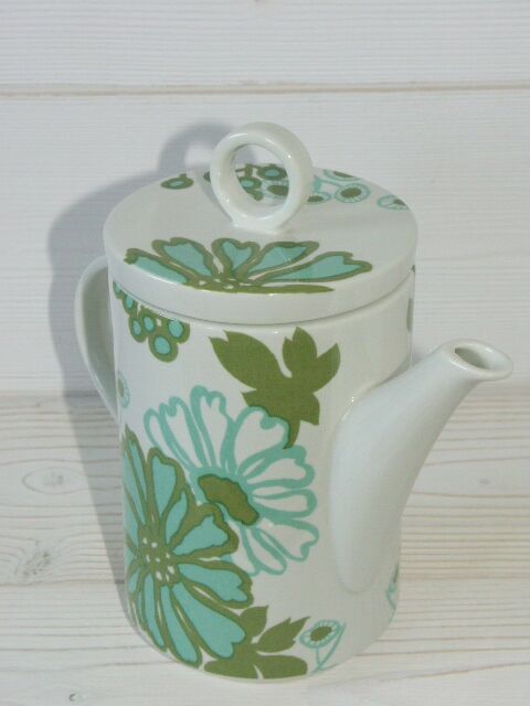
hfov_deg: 17.8
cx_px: 265
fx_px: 1694
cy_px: 353
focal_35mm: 83
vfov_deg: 23.6
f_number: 5.6
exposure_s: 1/80
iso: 200
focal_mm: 20.49
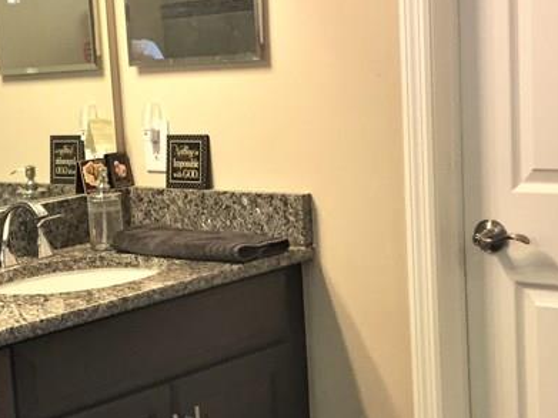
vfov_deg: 19.4
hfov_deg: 25.1
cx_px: 84
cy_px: 243
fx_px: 1225
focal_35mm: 76
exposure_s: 1/30
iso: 100
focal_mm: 4.15
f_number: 2.2
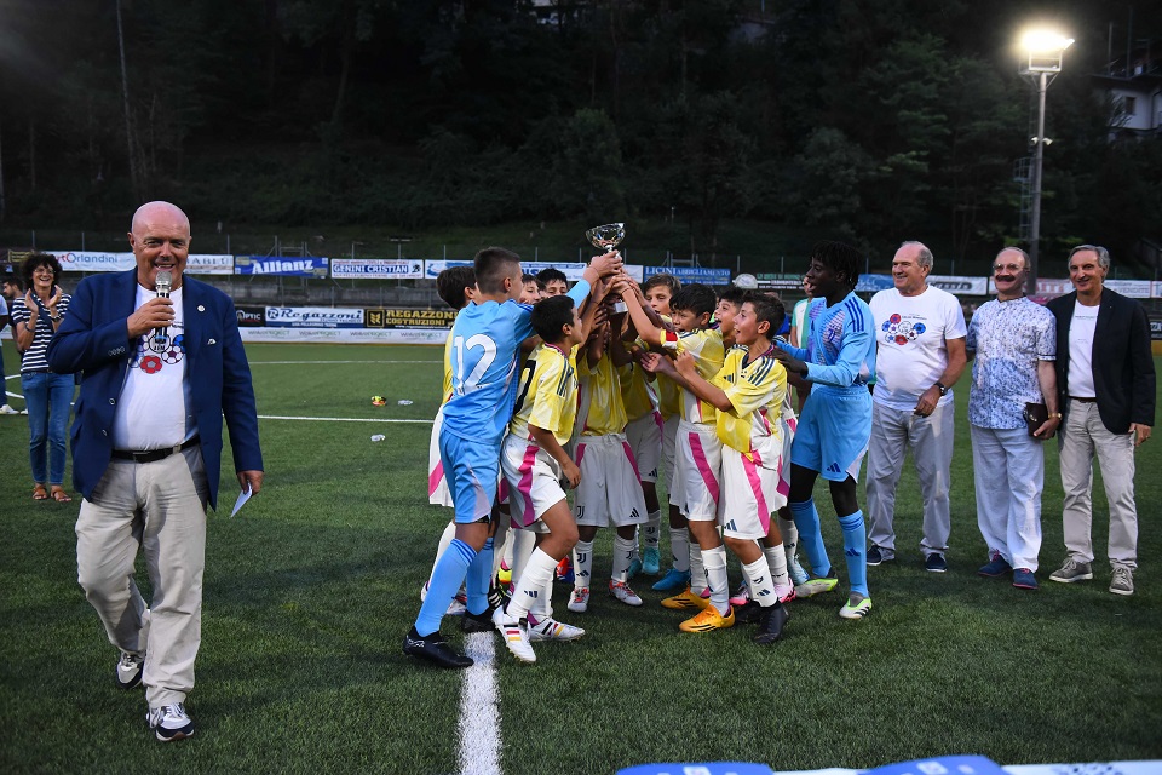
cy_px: 388
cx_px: 581
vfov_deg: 41.1
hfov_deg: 58.7
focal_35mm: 32
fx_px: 1033
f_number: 3.5
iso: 3200
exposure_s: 1/400
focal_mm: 32
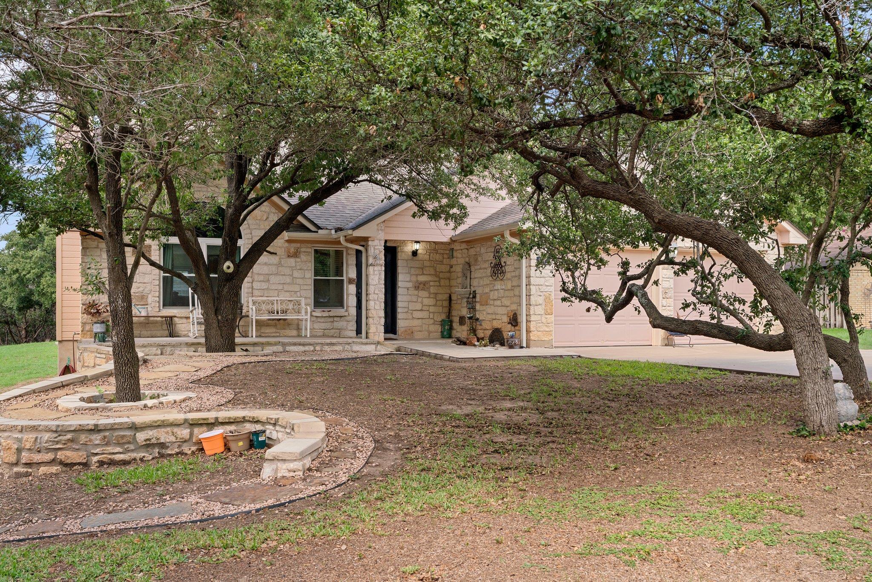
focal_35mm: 31
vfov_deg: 42.3
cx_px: 436
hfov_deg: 60.3
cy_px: 291
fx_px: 751
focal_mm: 31
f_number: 8
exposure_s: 1/200
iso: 500
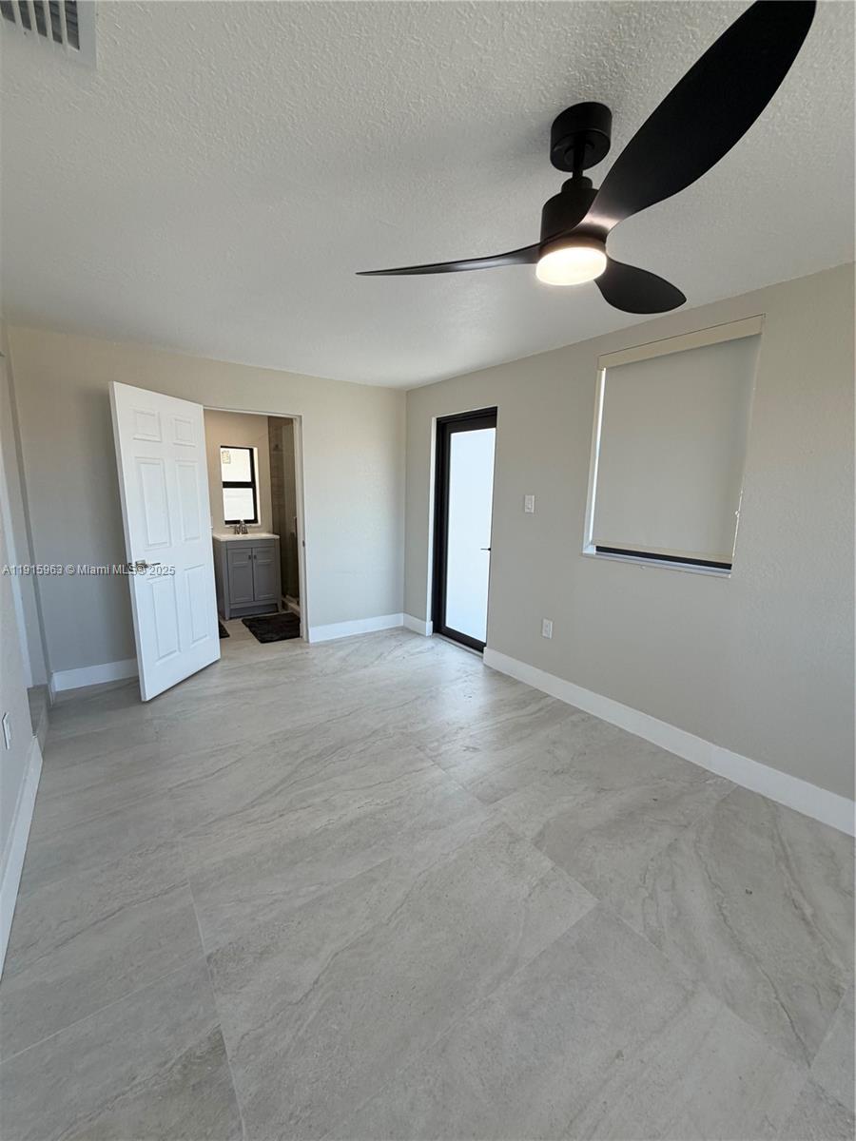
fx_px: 462
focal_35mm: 14
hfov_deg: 85.7
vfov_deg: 102.1
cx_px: 428
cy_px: 570
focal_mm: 2.22
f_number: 2.2
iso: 80
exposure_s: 1/120
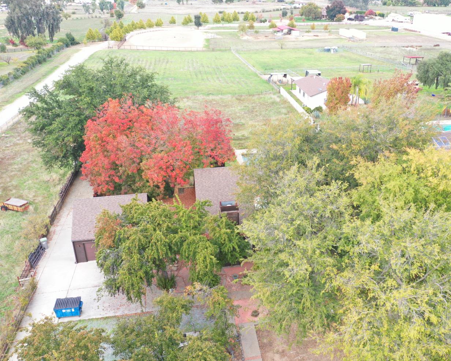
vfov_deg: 45.8
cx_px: 269
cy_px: 178
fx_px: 427
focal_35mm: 32
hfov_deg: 55.3
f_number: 4
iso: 100
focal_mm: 10.26
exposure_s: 1/80
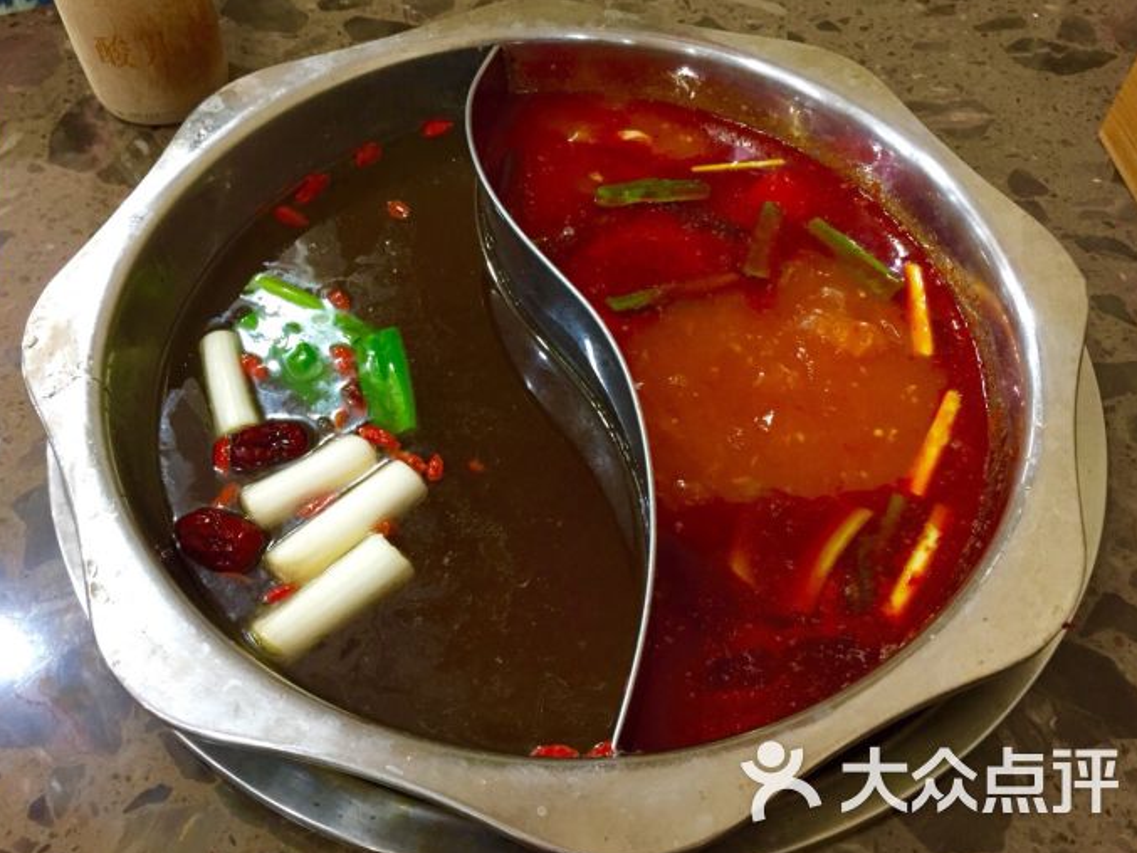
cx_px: 574
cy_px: 427
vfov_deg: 46.8
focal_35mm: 30
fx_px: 986
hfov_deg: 60.0
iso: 160
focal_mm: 4.15
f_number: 2.2
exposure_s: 1/30
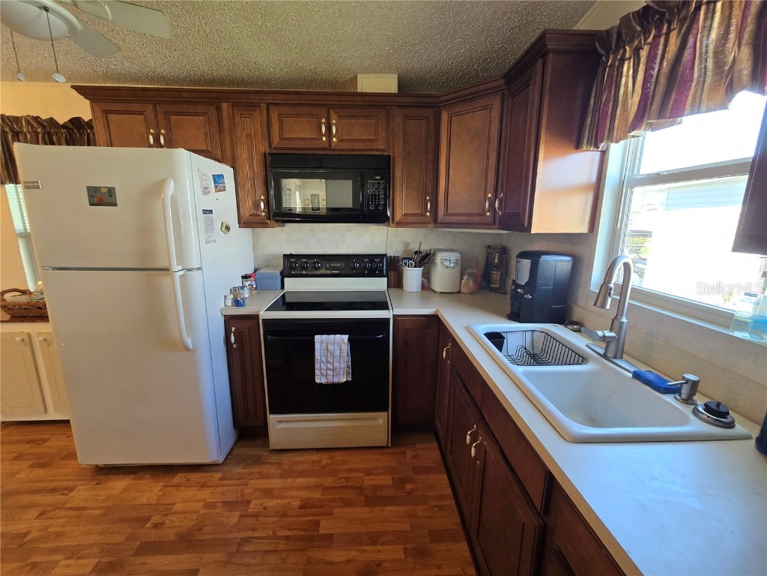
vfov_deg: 89.9
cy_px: 288
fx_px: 288
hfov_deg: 106.2
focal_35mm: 13
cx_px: 384
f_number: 2.2
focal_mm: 2.2
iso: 200
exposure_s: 1/60
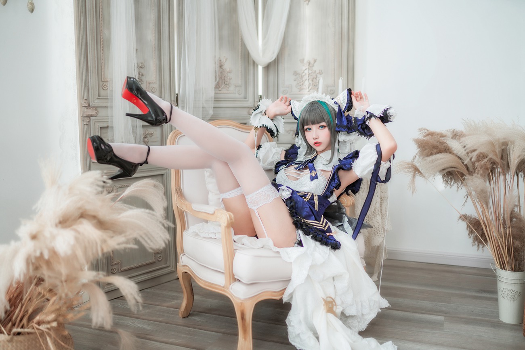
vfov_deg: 37.9
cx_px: 262
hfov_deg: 54.4
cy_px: 175
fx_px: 510
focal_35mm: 35
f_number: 1.4
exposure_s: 1/125
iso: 250
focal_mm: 35
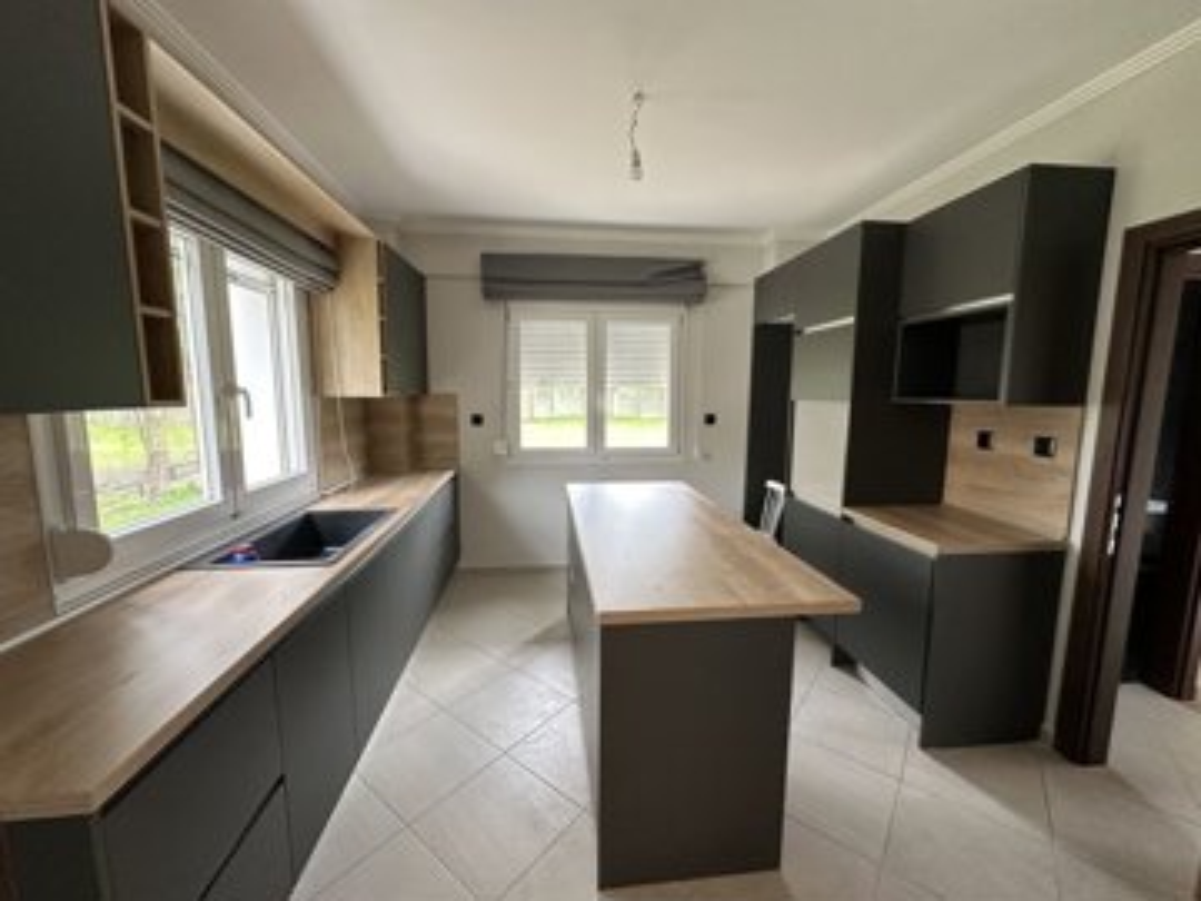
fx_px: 486
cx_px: 600
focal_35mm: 14
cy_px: 450
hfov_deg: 102.1
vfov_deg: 85.7
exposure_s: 1/99
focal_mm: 2.22
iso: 160
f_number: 2.2
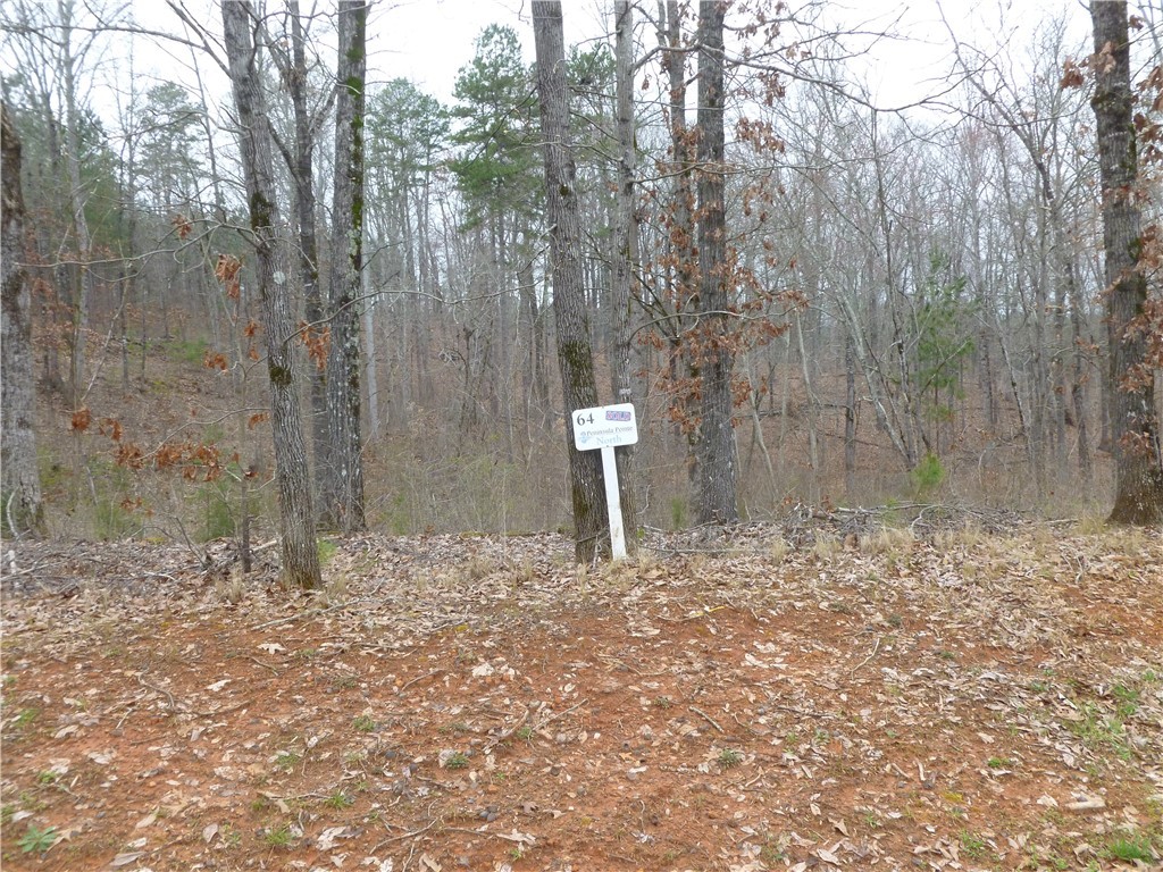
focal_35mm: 28
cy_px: 436
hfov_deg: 63.4
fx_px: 941
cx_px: 582
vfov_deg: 49.7
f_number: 3.3
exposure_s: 1/60
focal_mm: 5
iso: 200
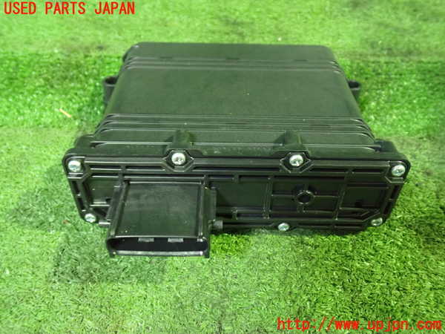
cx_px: 222
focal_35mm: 30
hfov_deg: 60.0
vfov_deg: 46.8
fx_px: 386
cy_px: 167
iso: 1250
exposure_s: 1/30
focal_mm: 5.4
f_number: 2.3
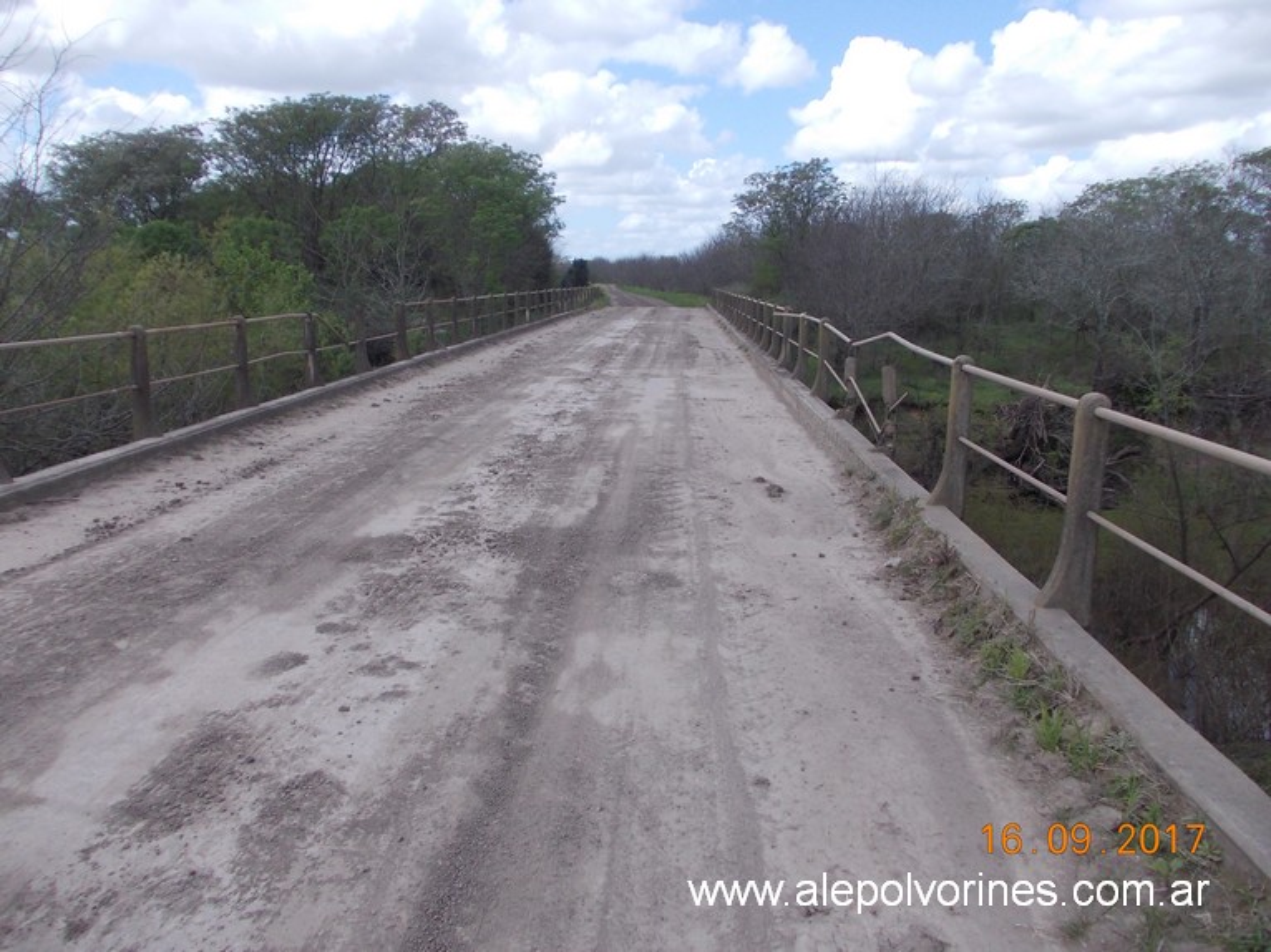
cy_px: 476
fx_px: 1028
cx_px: 636
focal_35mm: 28
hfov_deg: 63.5
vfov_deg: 49.7
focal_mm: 4
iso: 80
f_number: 5.4
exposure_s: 1/250
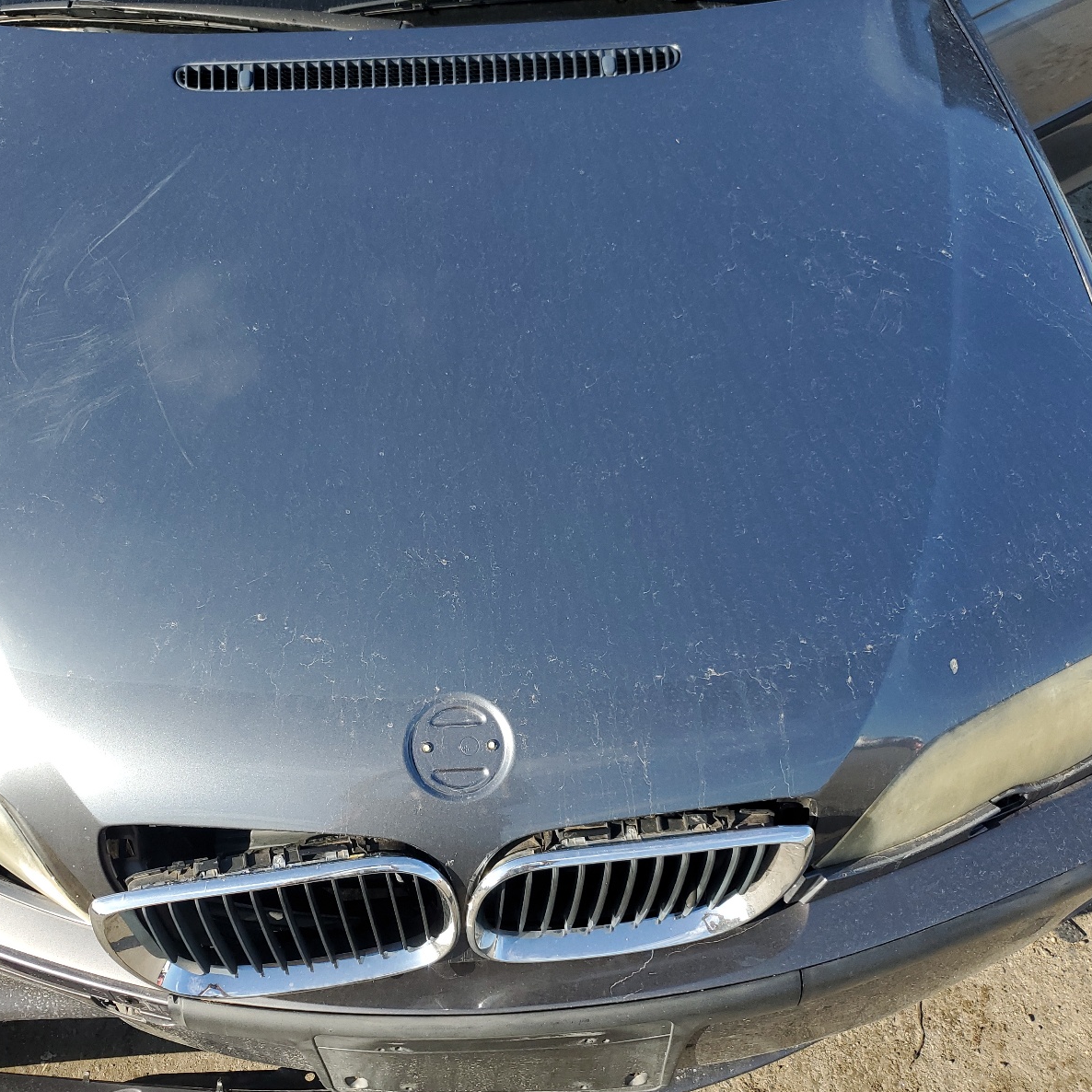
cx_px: 432
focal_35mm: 31
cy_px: 551
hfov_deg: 52.1
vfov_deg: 52.5
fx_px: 1106
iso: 50
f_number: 1.5
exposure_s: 1/1250
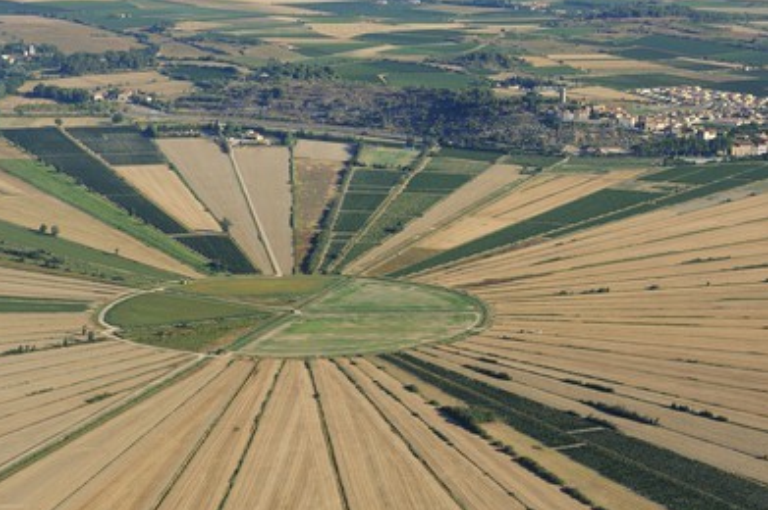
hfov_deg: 21.0
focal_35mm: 97
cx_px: 358
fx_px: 2068
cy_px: 269
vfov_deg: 14.1
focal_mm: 90
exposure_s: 1/640
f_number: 9
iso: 400
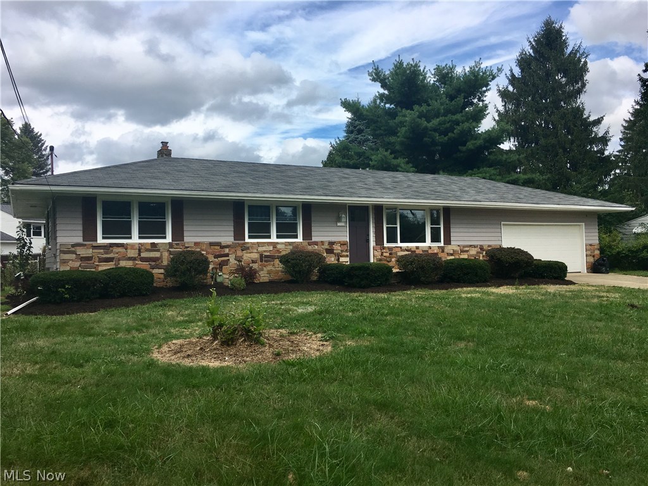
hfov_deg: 61.7
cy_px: 243
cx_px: 324
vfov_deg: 48.2
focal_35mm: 29
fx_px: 543
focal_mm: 4.15
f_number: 2.2
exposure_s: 1/1304
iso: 25
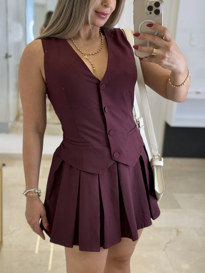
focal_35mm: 48
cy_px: 136
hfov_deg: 30.3
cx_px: 102
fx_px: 379
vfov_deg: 39.7
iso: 125
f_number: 1.78
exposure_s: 1/240
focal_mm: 6.76
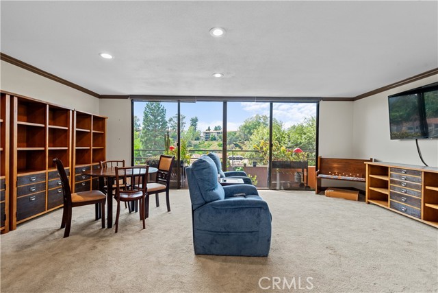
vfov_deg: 73.8
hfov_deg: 96.7
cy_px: 146
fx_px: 195
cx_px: 219
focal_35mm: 16
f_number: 7.1
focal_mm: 16
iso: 100
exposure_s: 1/3
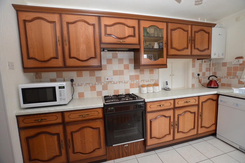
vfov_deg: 77.3
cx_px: 122
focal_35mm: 15
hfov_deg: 100.4
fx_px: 102
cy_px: 82
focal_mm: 10
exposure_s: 1/60
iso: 2000
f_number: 4
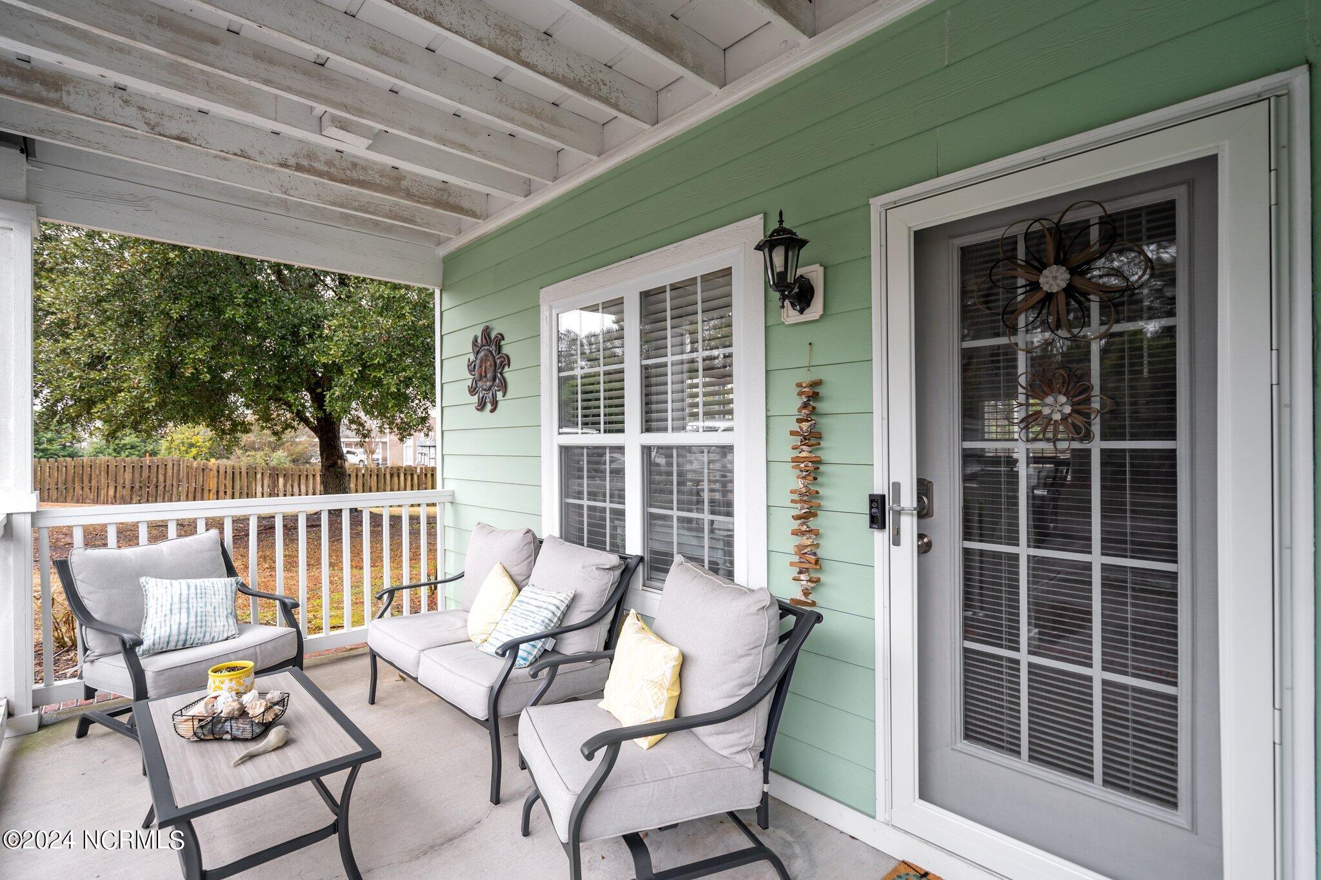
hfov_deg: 96.7
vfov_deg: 73.7
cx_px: 660
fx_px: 587
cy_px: 440
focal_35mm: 16
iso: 320
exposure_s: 1/100
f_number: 4
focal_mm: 16
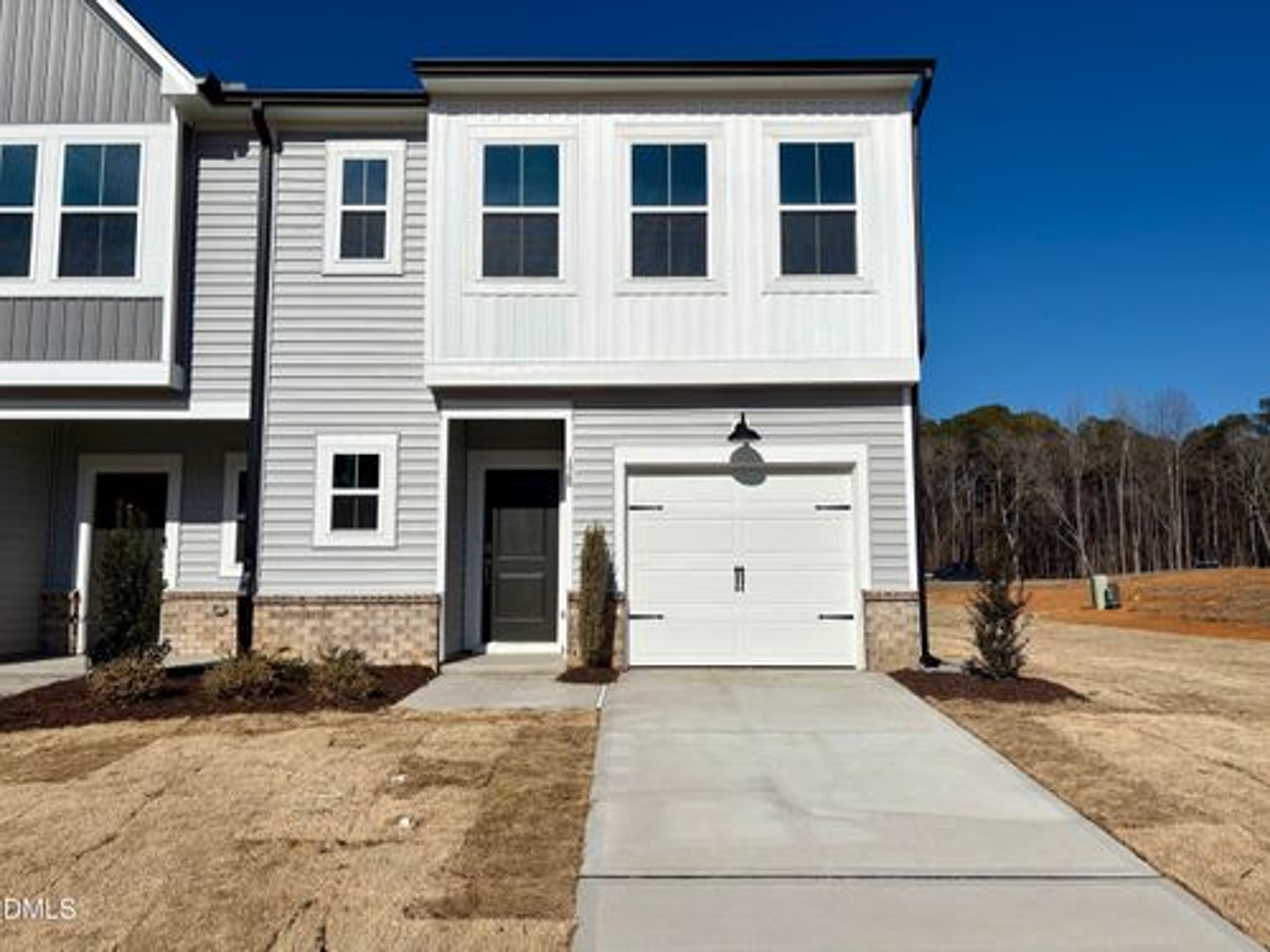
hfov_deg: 67.3
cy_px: 476
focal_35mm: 26
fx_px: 954
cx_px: 635
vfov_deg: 53.1
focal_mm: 5.96
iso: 32
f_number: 1.6
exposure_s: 1/10101
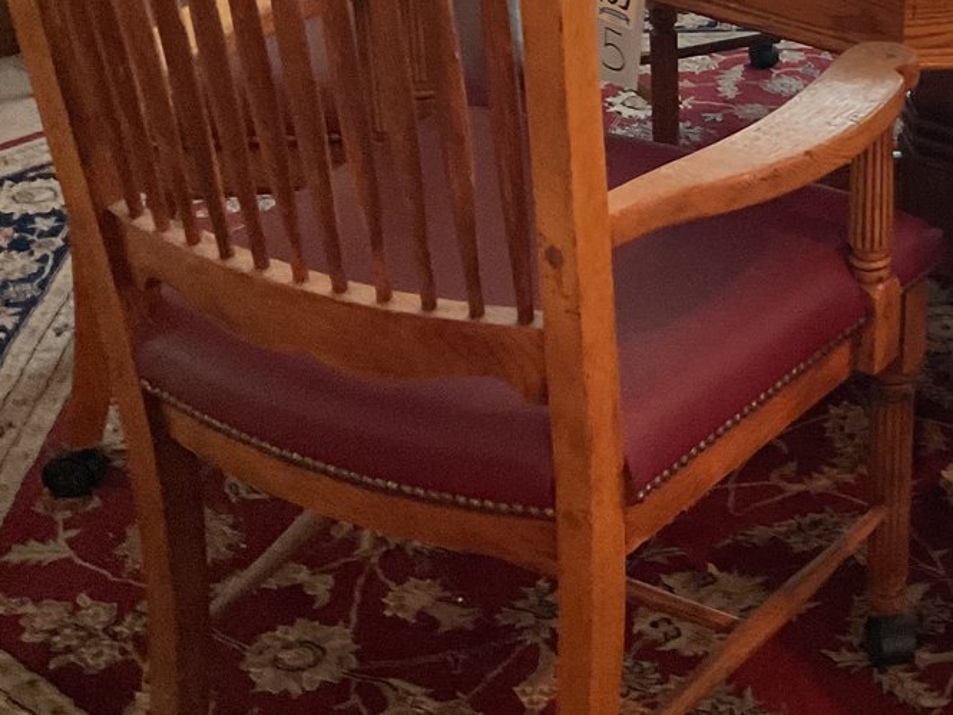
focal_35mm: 66
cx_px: 982
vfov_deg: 21.7
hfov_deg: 27.5
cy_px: 55
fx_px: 1817
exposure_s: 1/60
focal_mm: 3
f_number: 1.8
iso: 250
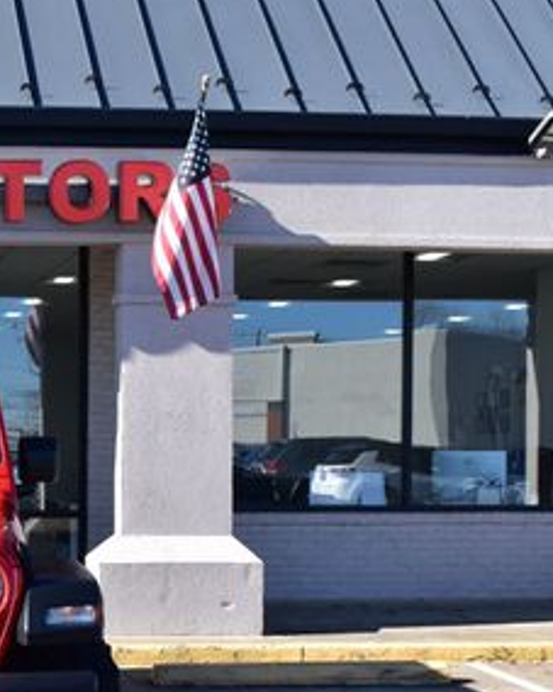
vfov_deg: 24.8
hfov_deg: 19.2
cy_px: 502
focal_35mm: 76
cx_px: -83
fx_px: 1556
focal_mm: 24
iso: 400
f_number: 10
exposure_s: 1/320
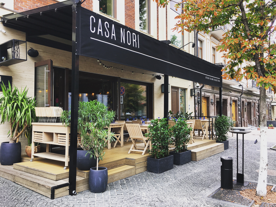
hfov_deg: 61.7
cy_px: 104
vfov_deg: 48.2
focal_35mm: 29
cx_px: 138
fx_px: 231
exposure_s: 1/50
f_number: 2.2
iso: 25
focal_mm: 4.15
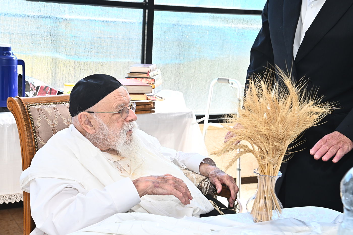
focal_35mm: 58
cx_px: 176
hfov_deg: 34.5
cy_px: 118
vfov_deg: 23.4
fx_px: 568
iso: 1250
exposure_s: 1/200
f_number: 9
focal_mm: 58
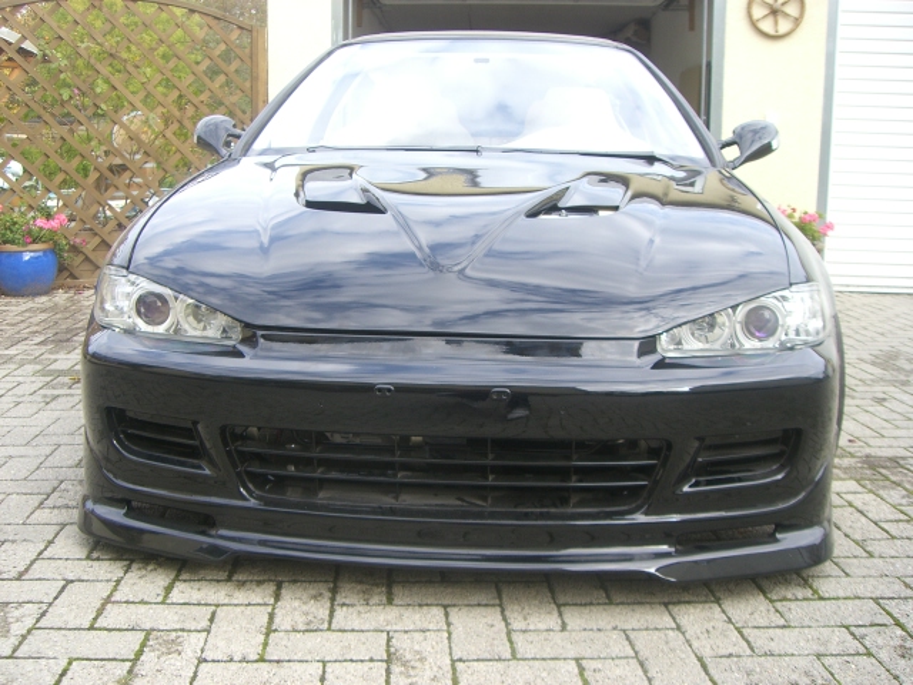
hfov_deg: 49.0
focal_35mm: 38
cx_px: 456
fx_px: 1002
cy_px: 342
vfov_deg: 37.7
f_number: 2.7
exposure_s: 1/200
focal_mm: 6.2
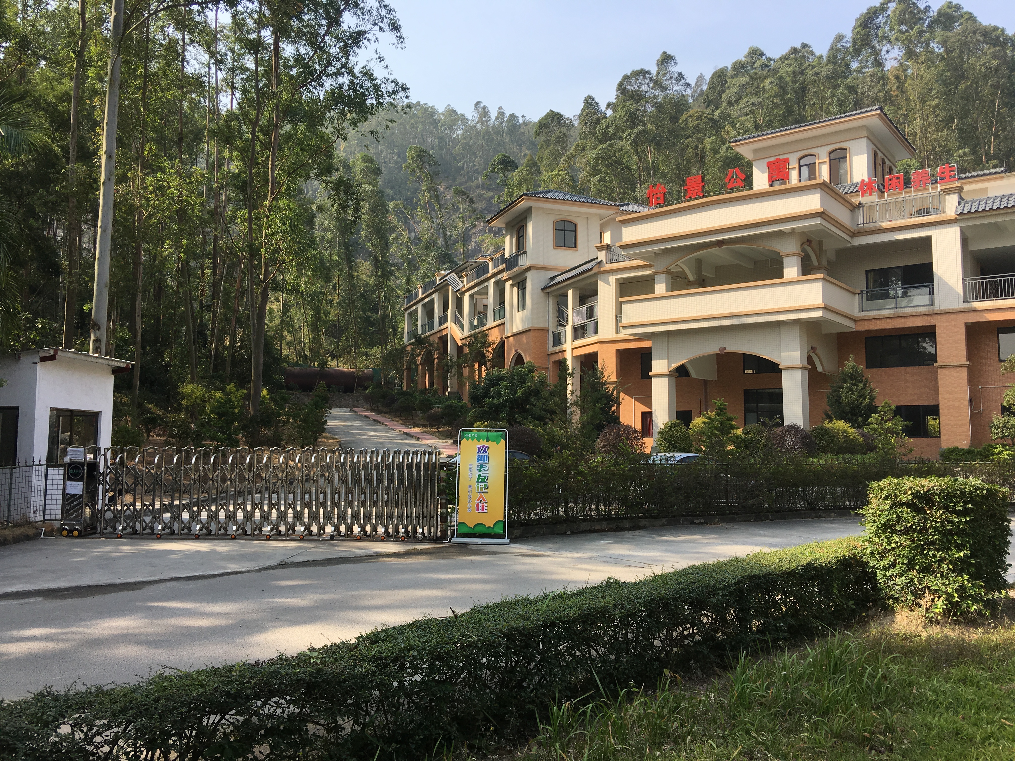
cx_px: 508
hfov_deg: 61.7
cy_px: 380
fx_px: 850
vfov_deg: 48.2
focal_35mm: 29
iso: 25
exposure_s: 1/793
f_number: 2.2
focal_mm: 4.15
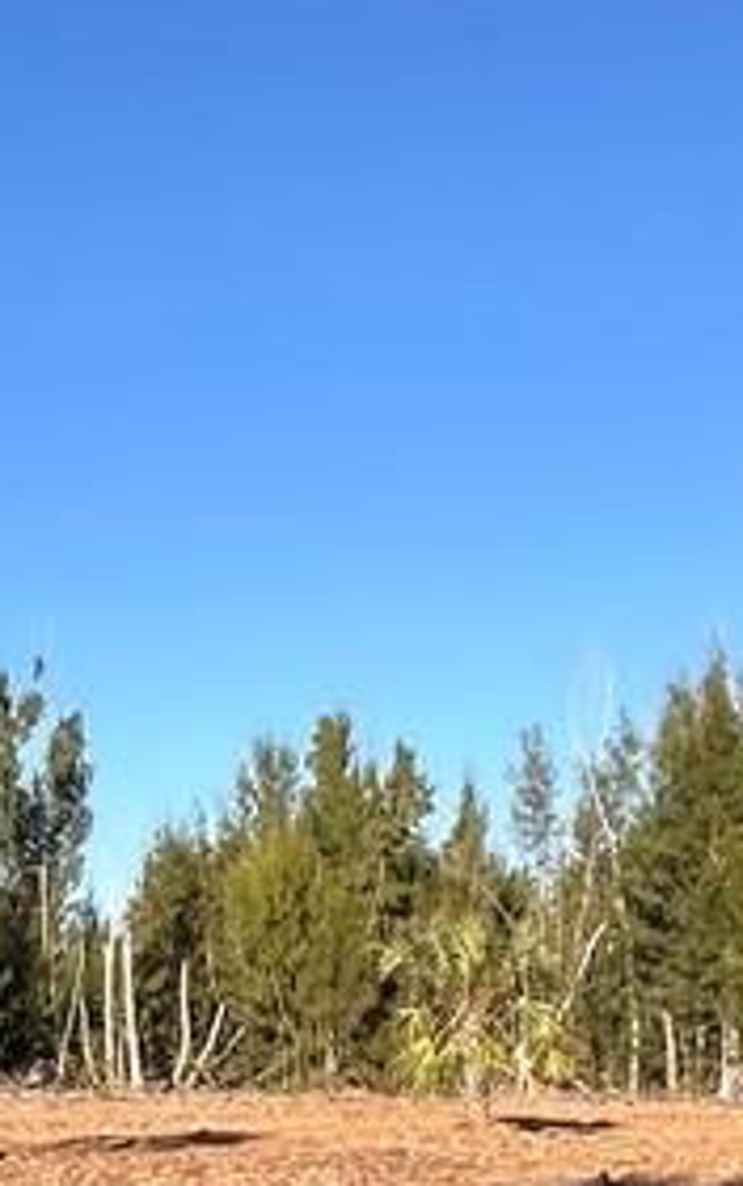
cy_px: 853
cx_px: -279
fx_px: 1747
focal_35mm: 54
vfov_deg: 36.8
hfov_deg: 21.3
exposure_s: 1/1350
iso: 40
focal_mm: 2.22
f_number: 2.2
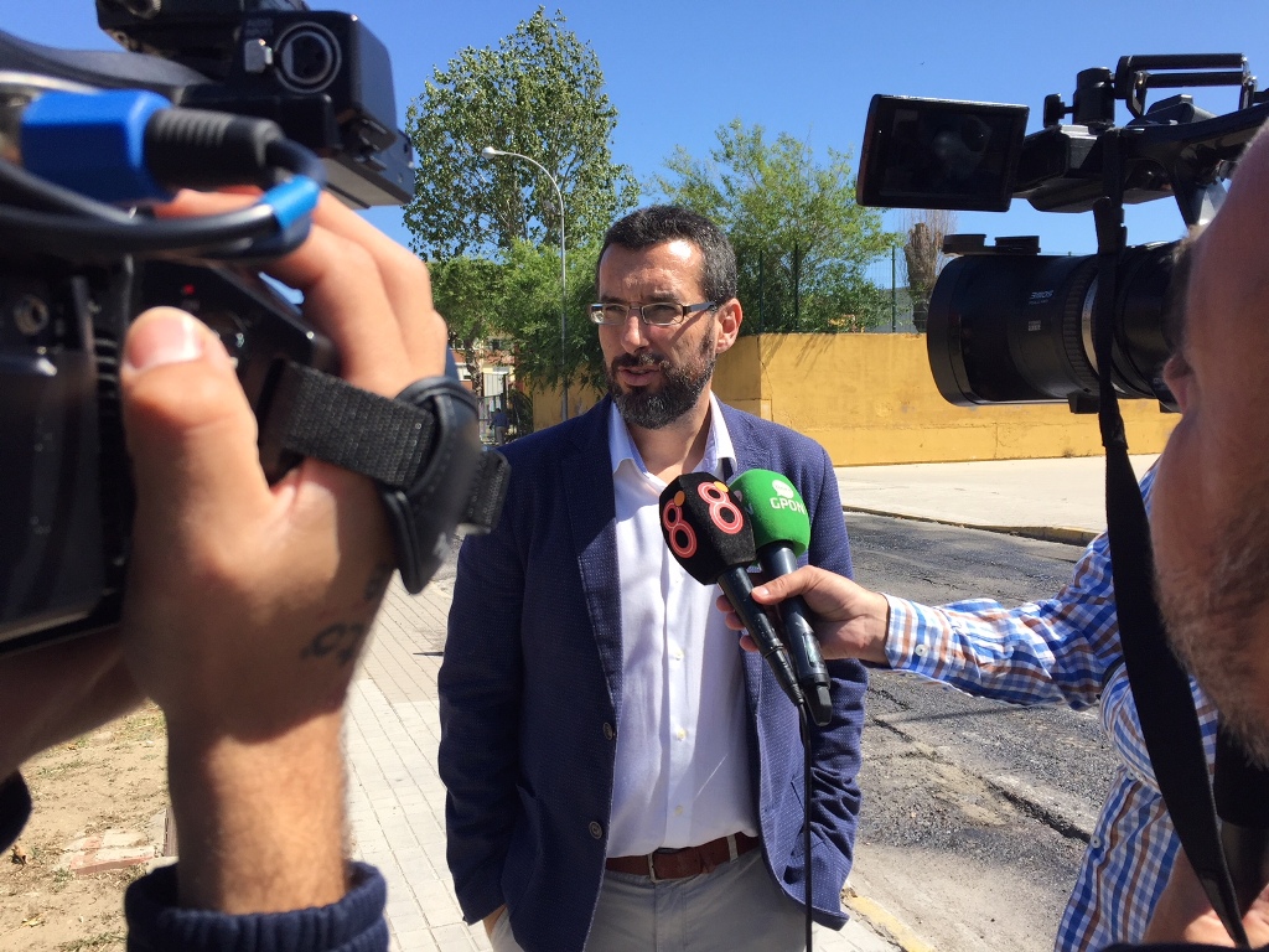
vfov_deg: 48.2
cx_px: 634
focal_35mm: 29
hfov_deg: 61.7
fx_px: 1063
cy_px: 476
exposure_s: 1/1364
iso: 32
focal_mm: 4.15
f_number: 2.2
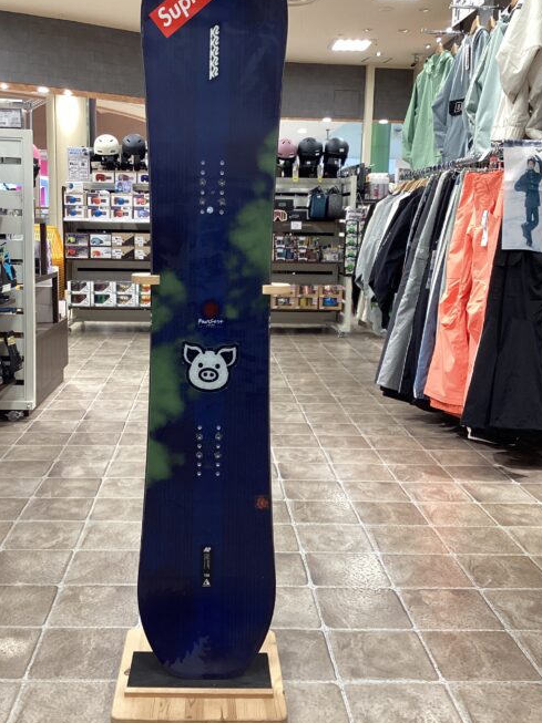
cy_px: 339
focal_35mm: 38
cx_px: 224
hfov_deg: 37.6
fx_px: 794
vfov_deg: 49.0
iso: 100
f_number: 2.4
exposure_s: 1/50
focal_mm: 3.3
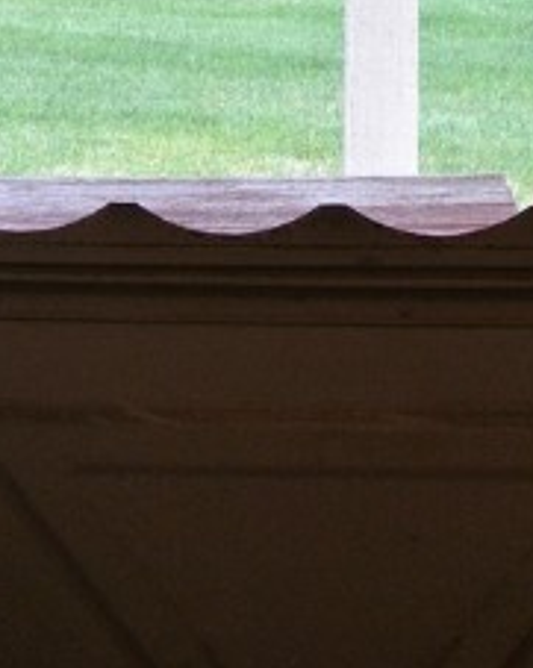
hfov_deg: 17.8
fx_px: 1699
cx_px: 368
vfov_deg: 18.8
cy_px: -409
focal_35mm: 86
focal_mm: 10
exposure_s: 1/125
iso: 180
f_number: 3.5
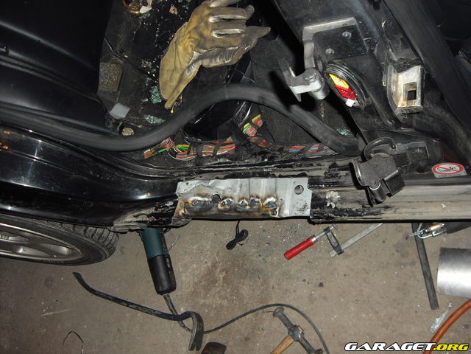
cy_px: 177
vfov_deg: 38.7
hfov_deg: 50.1
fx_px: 503
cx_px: 236
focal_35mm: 37
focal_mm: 6.2
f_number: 2.7
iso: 100
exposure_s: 1/60
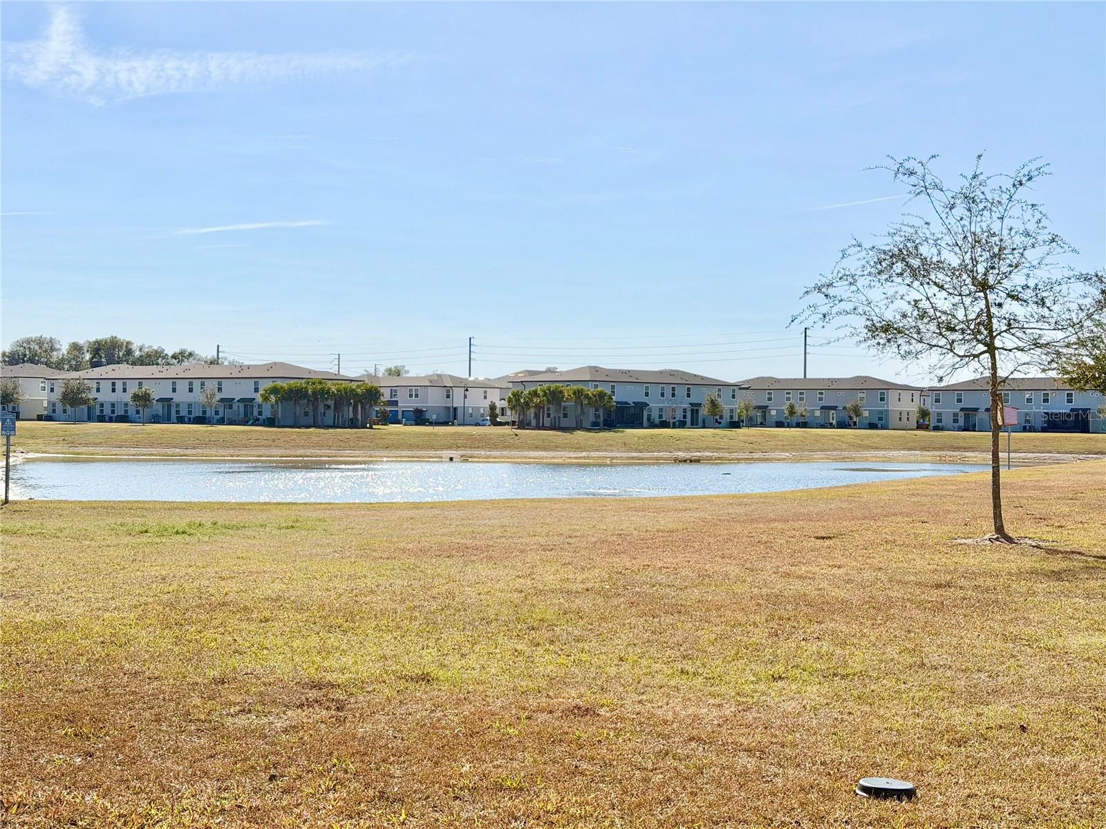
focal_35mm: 48
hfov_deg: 39.7
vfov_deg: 30.3
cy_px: 414
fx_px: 1534
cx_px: 553
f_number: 1.78
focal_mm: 6.76
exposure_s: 1/13333
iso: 64
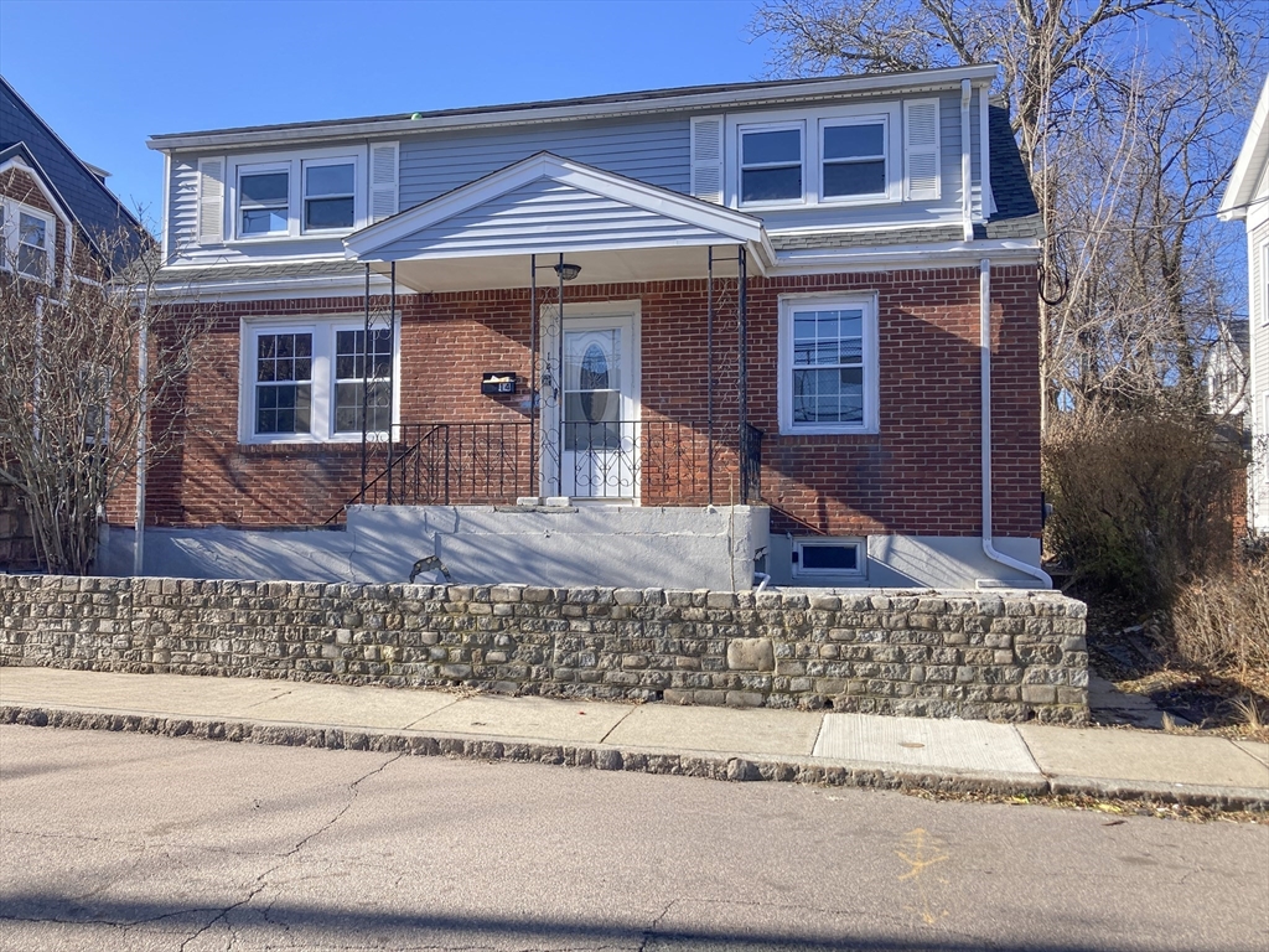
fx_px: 1026
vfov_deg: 49.7
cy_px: 476
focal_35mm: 28
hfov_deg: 63.4
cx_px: 634
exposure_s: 1/783
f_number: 1.8
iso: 20
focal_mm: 3.99
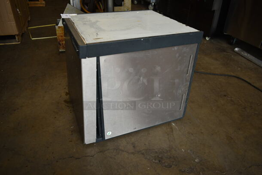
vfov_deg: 48.0
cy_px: 88
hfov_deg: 67.3
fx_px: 197
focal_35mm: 27
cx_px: 131
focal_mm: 18
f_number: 3.5
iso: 110
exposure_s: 1/30
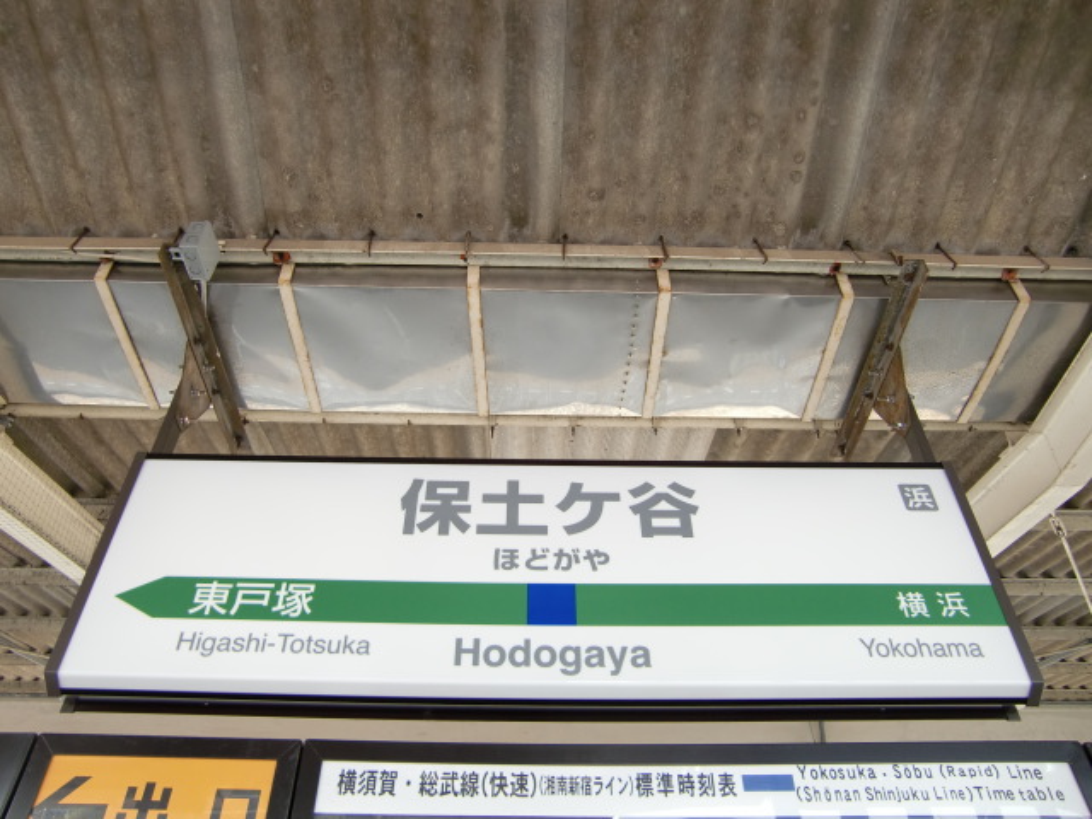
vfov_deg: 49.7
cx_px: 546
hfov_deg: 63.4
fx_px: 883
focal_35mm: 28
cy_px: 410
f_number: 2.6
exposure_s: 1/60
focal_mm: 4.9
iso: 80
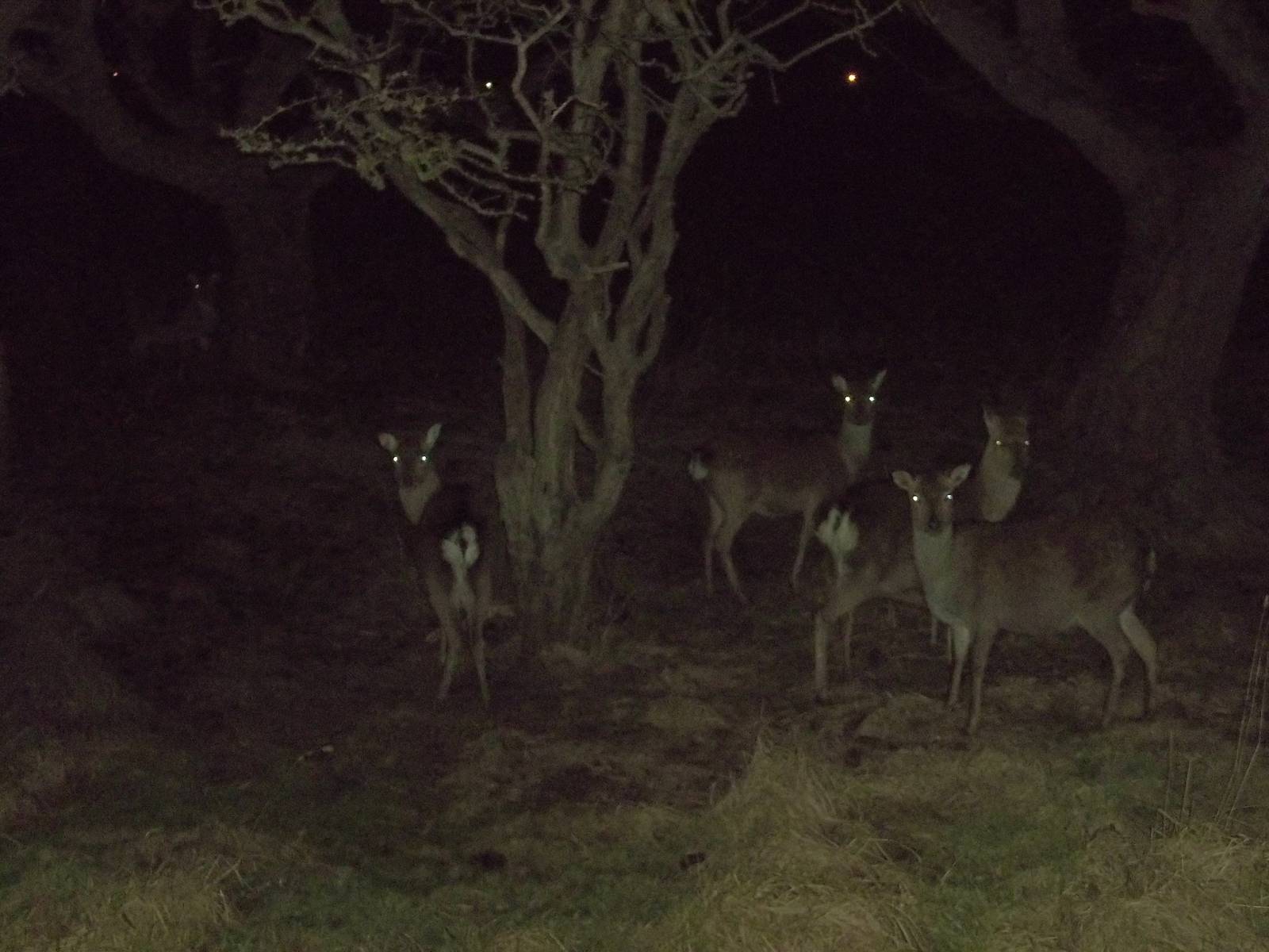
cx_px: 634
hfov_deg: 41.2
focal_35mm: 46
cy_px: 476
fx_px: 1686
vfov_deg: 31.5
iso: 400
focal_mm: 8.3
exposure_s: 1/40
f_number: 3.7
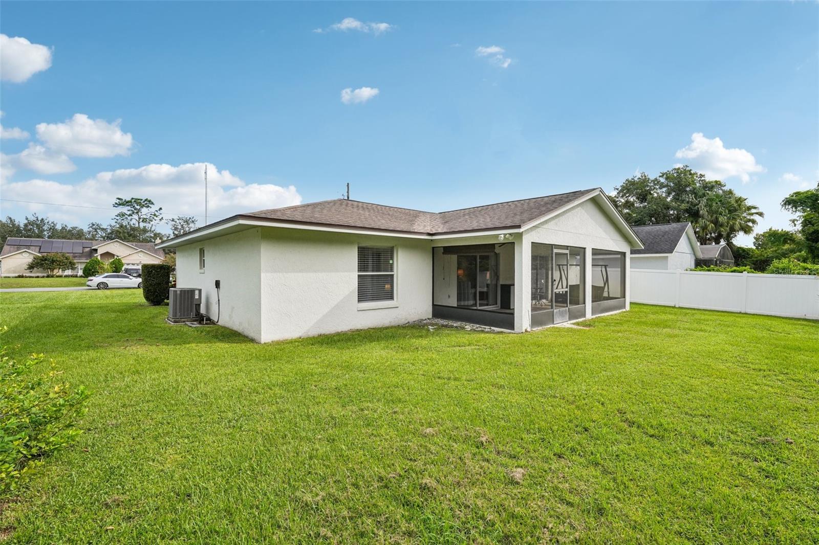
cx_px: 410
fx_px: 364
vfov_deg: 73.7
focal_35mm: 16
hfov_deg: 96.7
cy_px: 272
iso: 400
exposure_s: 1/640
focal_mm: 16
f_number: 8
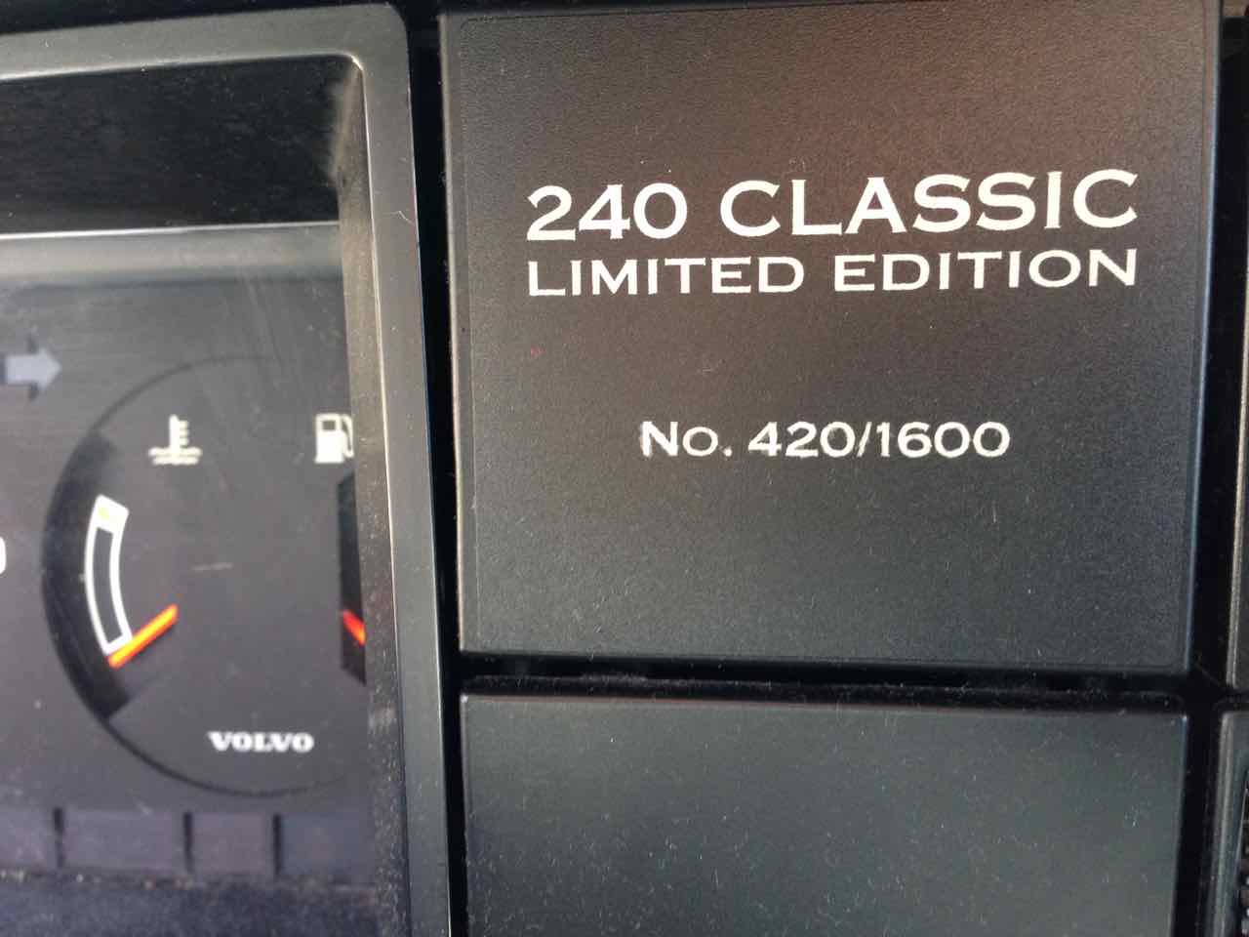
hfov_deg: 55.4
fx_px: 1191
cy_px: 468
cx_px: 624
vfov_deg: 42.9
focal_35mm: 33
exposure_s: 1/20
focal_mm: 4.12
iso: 100
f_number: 2.4
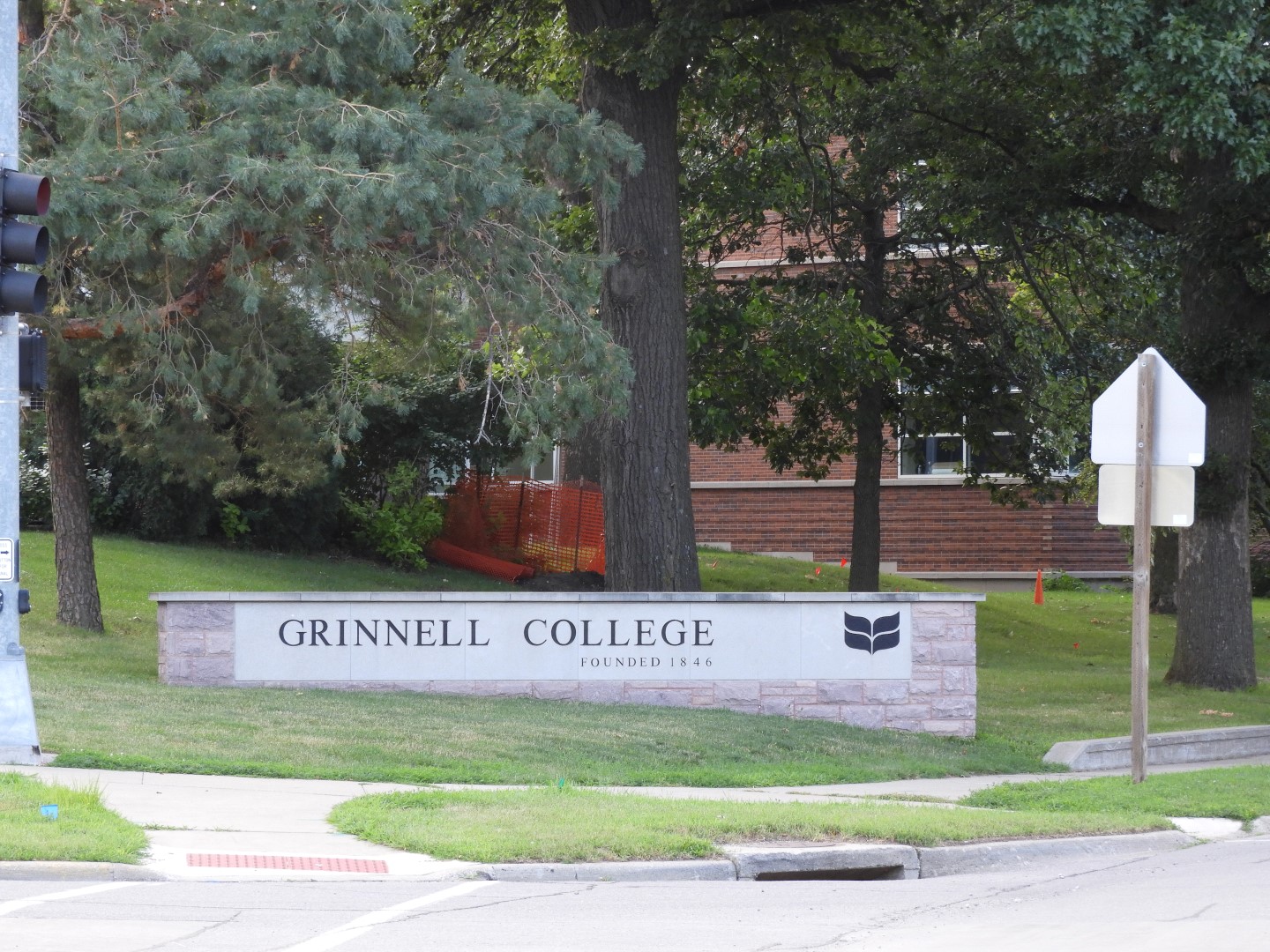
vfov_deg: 8.7
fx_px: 6237
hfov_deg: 11.6
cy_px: 476
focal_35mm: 170
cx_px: 635
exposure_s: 1/60
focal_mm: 30.5
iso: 280
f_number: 5.2
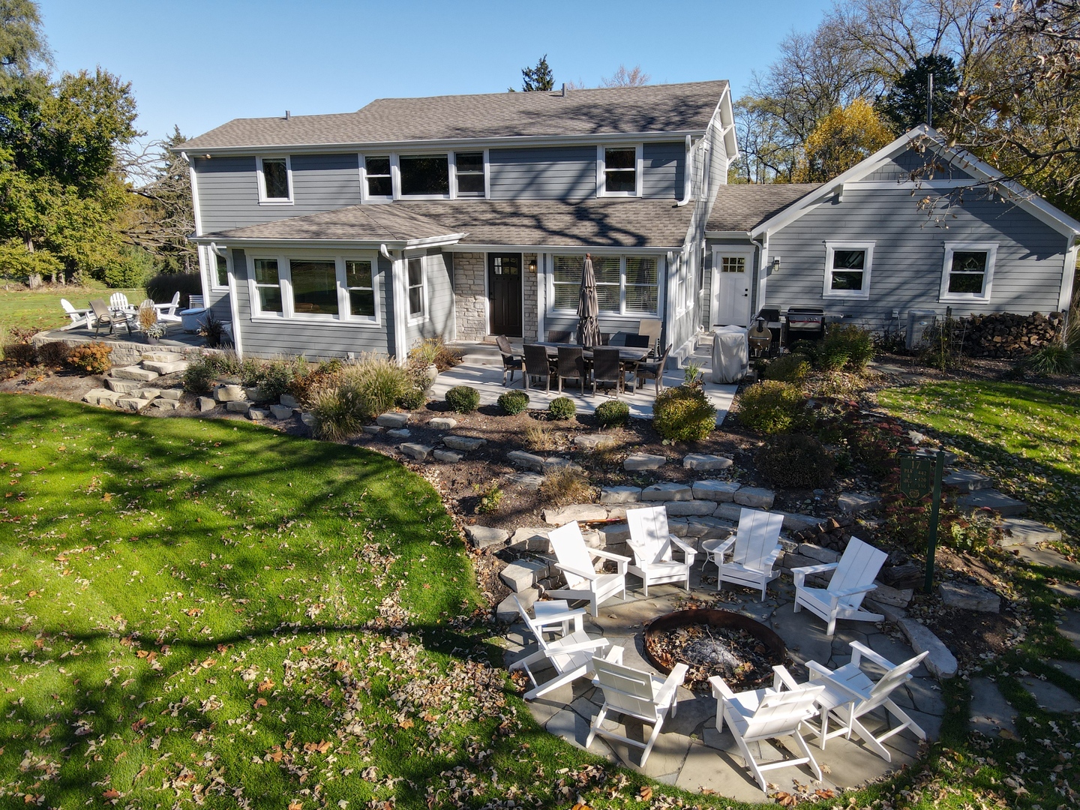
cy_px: 405
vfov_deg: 56.8
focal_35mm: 24
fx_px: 749
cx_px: 540
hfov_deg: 71.6
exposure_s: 1/400
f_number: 2.8
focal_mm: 4.5
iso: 110
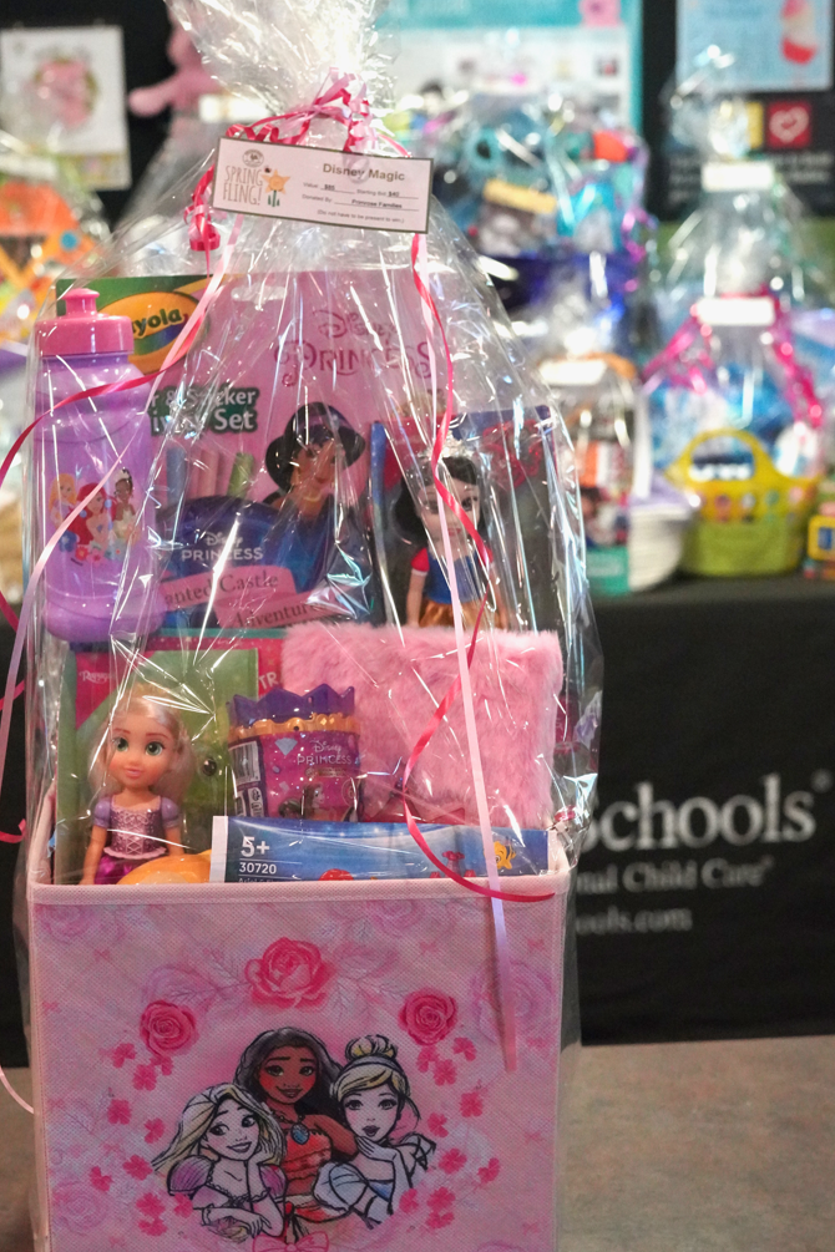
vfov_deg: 41.9
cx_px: 299
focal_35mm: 47
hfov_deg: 28.5
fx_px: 1635
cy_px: 610
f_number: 4
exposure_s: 1/160
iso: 8000
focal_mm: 35
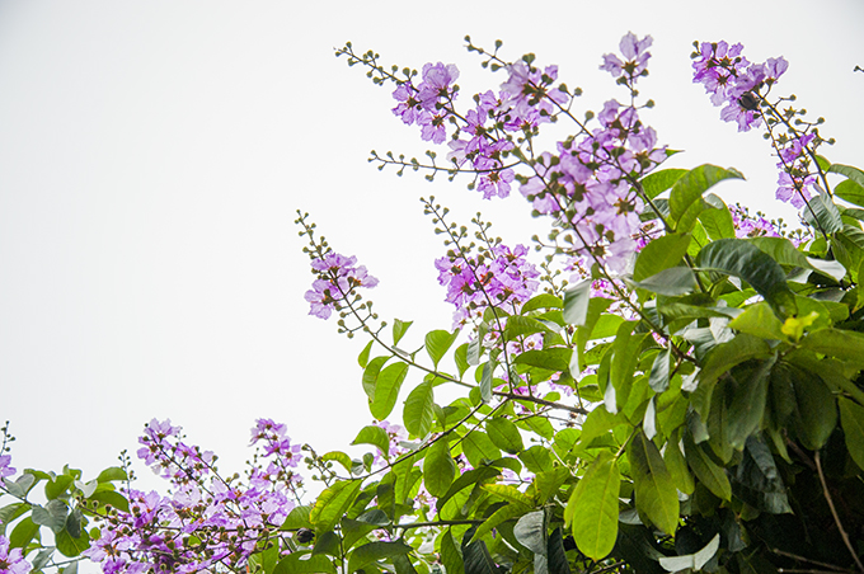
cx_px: 432
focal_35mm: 55
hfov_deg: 36.3
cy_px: 287
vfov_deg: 24.6
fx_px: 1319
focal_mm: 55
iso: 200
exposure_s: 1/2000
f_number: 4.2
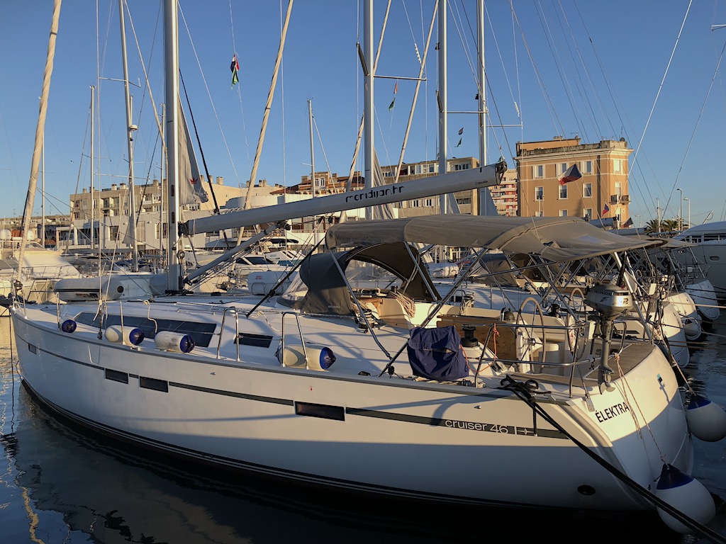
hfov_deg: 63.4
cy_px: 272
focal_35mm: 28
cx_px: 363
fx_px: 587
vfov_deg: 49.7
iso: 20
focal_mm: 3.99
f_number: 1.8
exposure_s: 1/1021
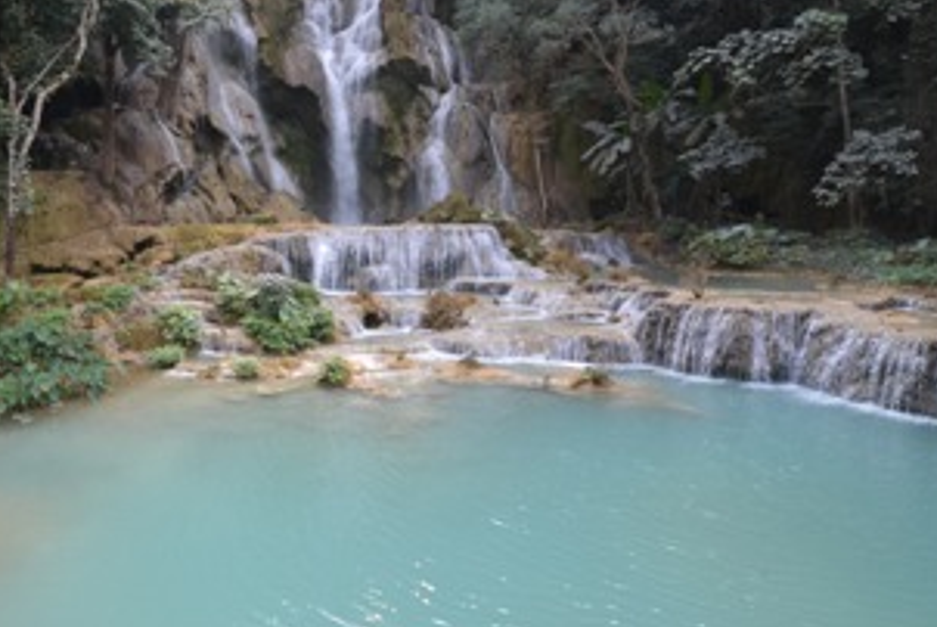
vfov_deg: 49.4
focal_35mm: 26
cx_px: 253
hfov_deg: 65.8
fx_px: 677
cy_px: 255
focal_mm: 10
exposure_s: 1/125
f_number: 5.6
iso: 220
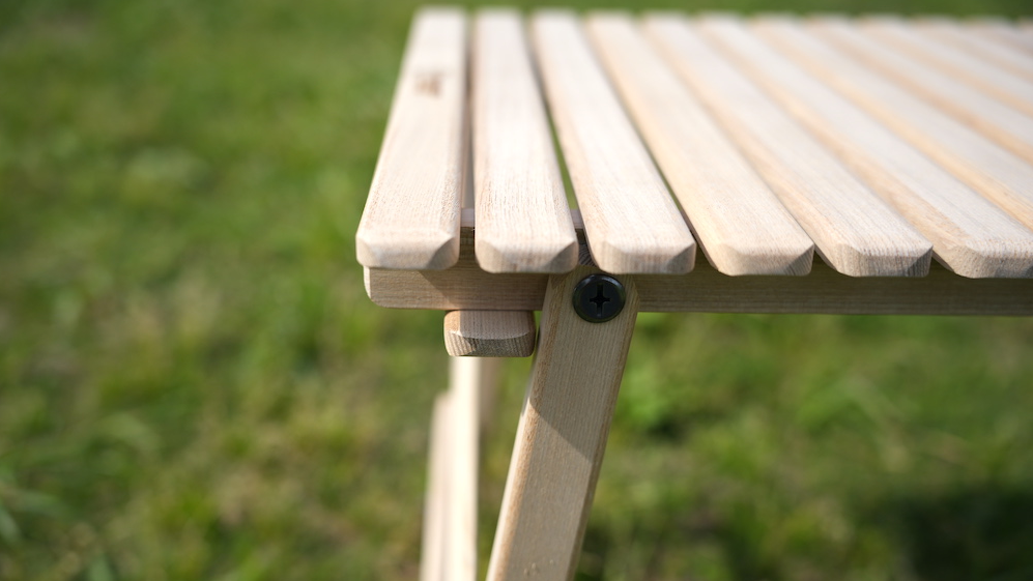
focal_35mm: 41
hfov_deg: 49.2
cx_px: 517
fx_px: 1129
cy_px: 327
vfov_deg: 28.8
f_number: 2.8
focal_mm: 39.2
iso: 160
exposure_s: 1/3200
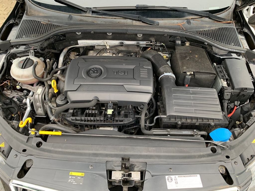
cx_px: 128
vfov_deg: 53.1
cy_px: 96
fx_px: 192
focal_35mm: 26
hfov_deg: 67.3
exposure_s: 1/60
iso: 100
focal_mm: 4.25
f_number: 1.8
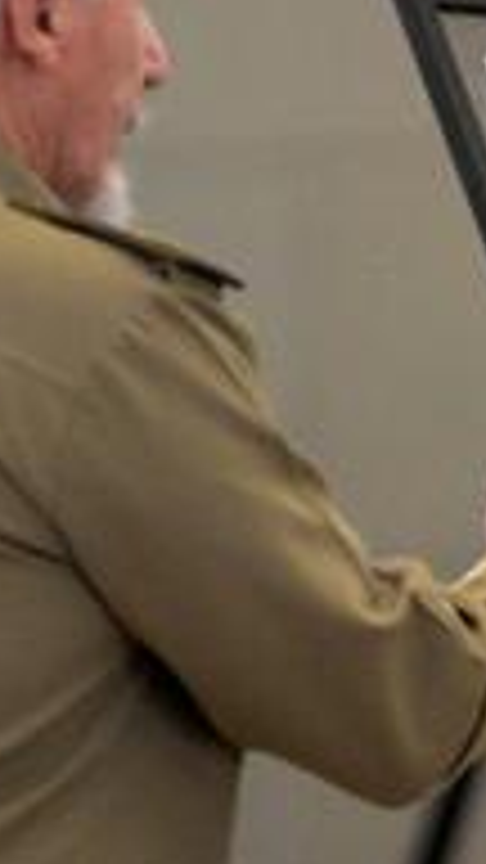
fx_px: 22475
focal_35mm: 981
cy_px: 421
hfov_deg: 1.2
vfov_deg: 2.2
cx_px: 846
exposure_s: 1/100
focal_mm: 200
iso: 800
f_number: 2.8
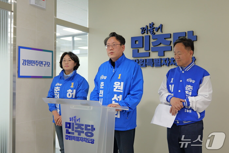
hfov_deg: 53.1
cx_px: 114
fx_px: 229
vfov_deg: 36.9
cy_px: 76
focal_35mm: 36
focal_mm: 31
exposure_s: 1/200
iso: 2000
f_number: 2.8
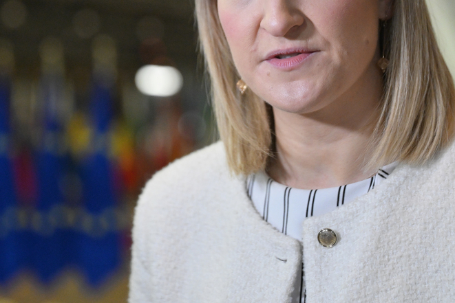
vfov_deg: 10.8
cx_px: 267
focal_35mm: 127
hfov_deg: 16.1
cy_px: 71
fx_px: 1605
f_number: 2.8
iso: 2500
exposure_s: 1/320
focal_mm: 70
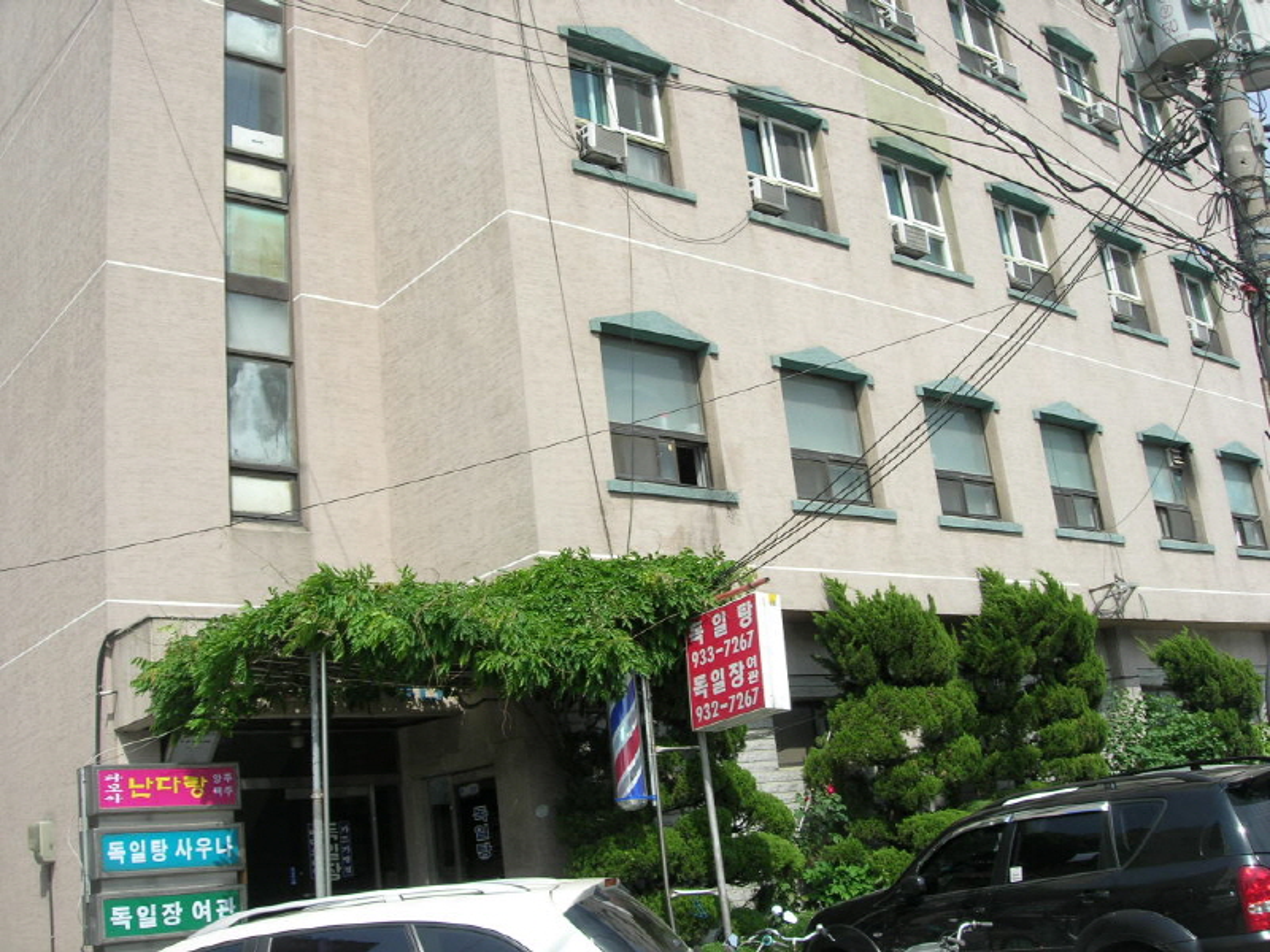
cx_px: 635
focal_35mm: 38
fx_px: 1394
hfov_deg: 49.0
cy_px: 476
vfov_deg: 37.7
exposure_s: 1/398
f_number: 4.8
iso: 64
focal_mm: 7.8
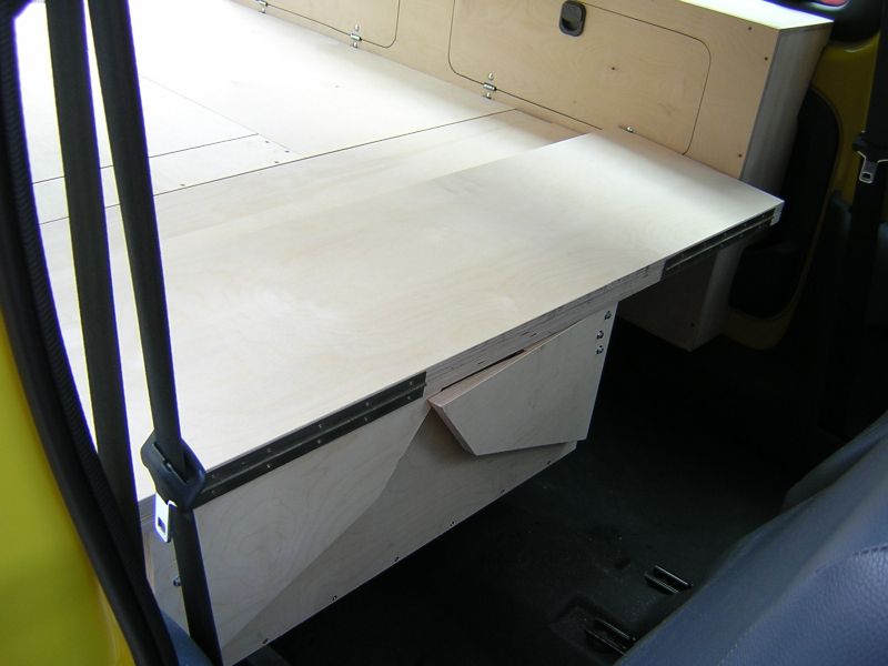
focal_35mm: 36
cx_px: 444
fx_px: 924
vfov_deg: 39.7
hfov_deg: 51.4
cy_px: 333
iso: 100
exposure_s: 1/31.4
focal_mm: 4.7
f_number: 2.6
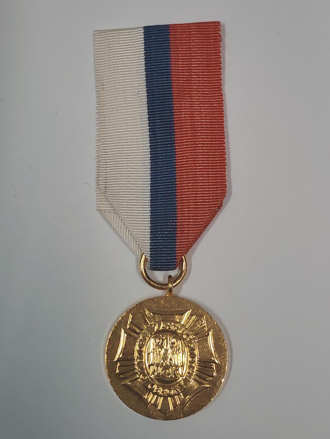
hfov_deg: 21.6
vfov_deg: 28.6
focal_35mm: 68
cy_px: 220
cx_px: 165
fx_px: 864
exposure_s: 1/50
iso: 500
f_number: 1.95
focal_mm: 5.52
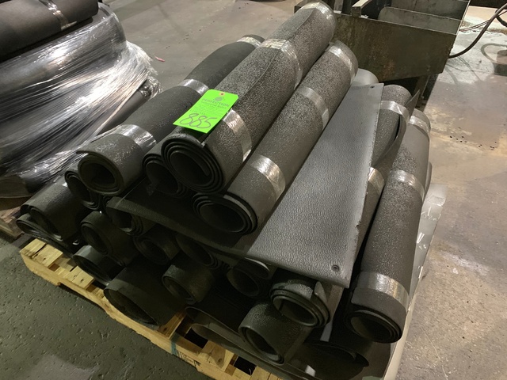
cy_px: 190
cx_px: 254
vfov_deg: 53.1
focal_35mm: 26
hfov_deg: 67.3
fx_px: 381
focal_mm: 4.25
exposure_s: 1/30
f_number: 1.8
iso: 640
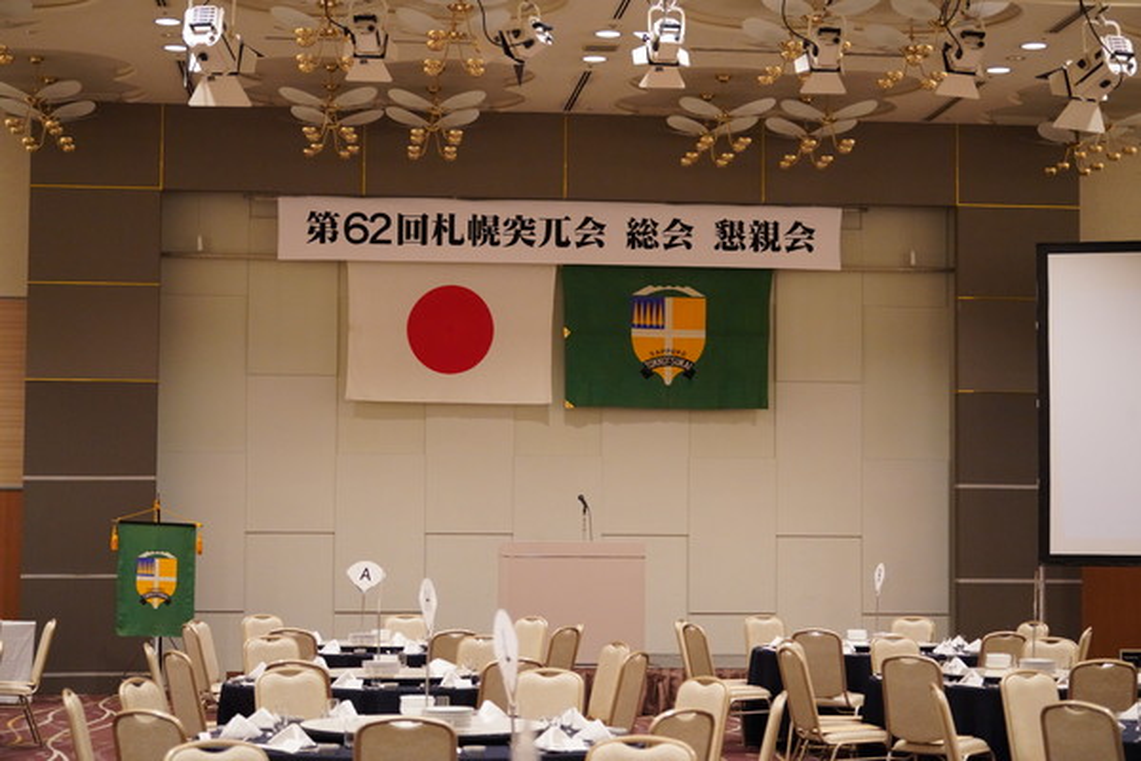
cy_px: 380
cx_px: 570
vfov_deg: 19.5
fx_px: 2218
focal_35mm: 70
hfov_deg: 28.8
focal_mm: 70
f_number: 5.6
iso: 6400
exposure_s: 1/80
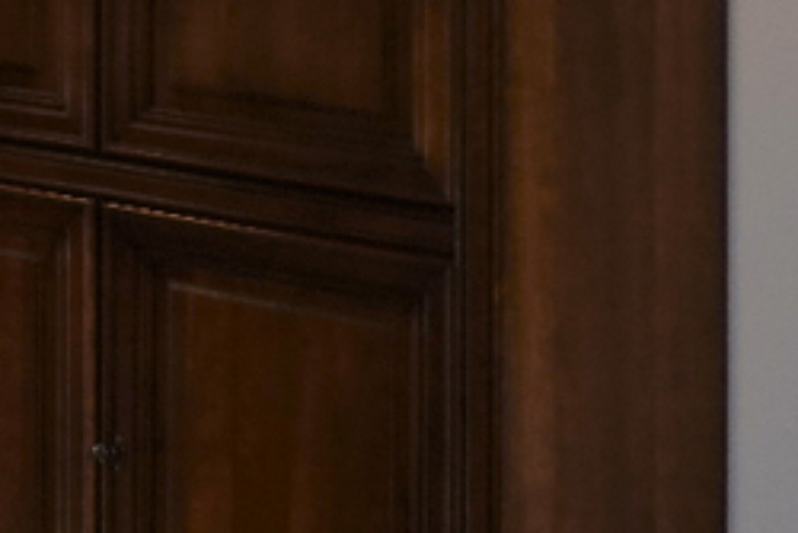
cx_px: -1306
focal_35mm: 151
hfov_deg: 10.8
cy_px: -373
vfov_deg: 8.8
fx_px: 3349
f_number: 3.2
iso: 250
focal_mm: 10.6
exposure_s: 1/30
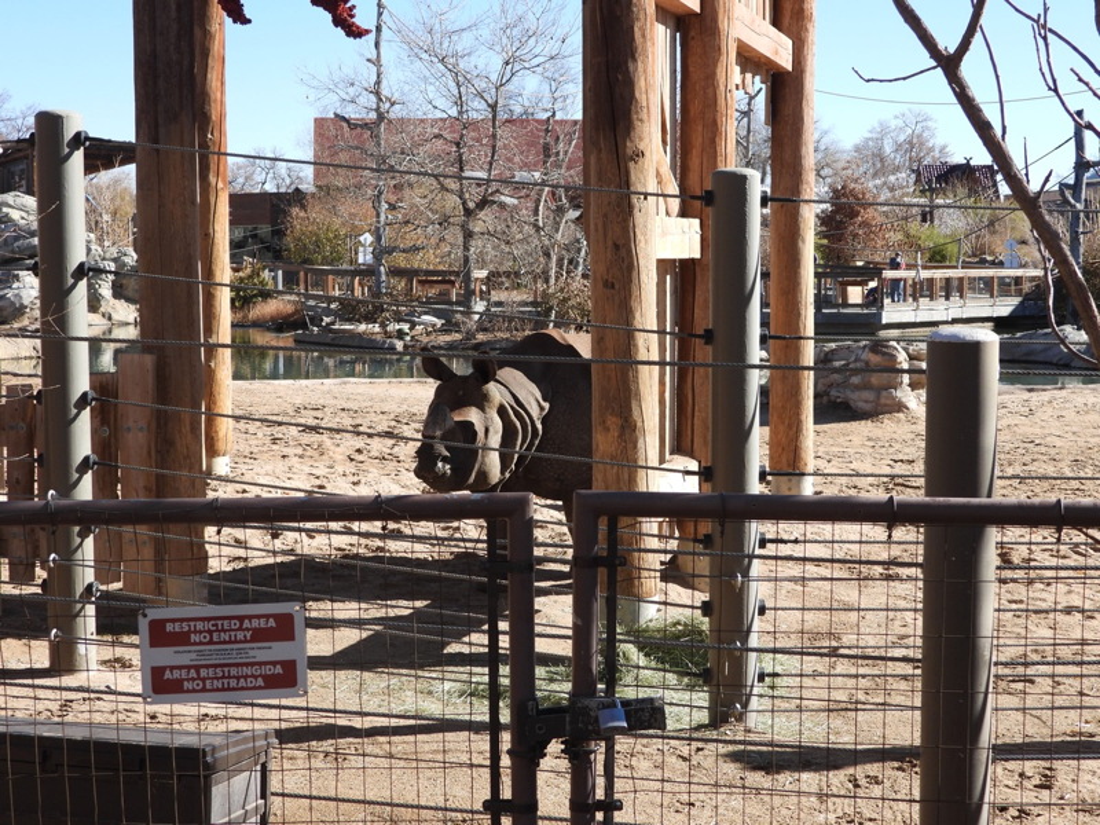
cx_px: 550
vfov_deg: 24.4
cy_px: 412
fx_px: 1907
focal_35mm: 60
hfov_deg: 32.2
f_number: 3.5
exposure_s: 1/500
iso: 100
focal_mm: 10.7
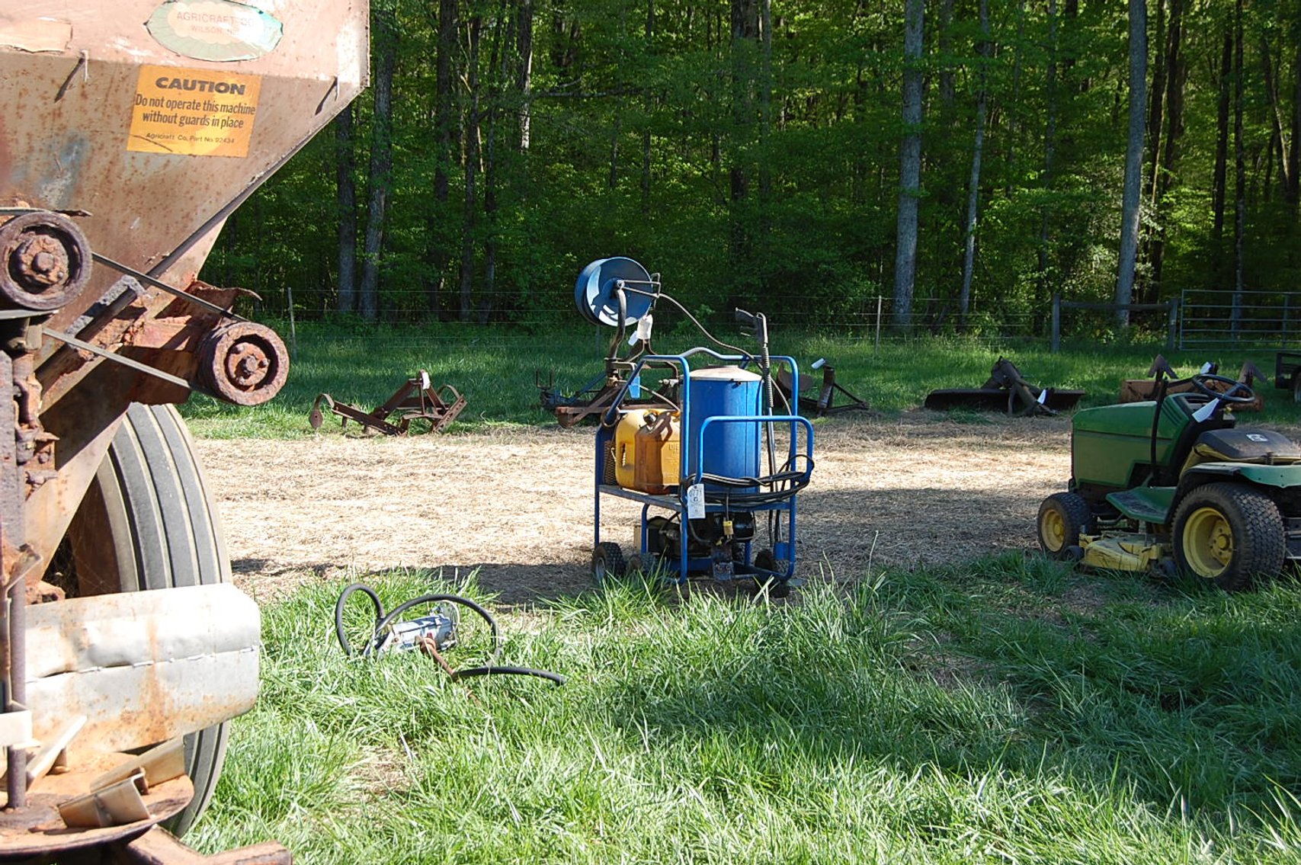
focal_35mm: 46
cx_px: 650
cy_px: 432
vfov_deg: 28.9
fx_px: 1679
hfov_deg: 42.4
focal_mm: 31
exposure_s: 1/160
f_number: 6.3
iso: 200
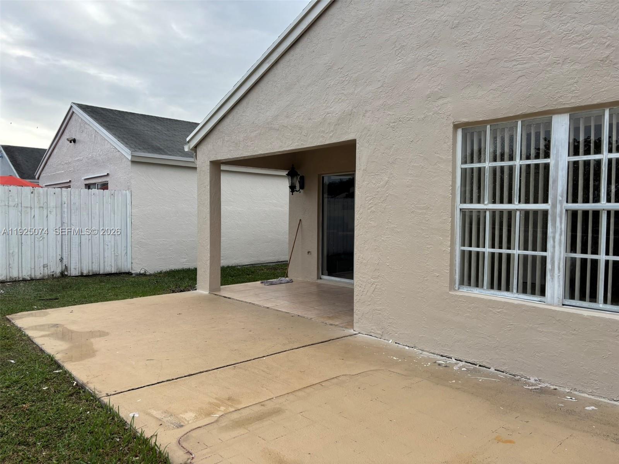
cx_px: 310
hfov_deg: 67.3
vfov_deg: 53.1
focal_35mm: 26
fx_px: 465
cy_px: 232
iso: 50
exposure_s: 1/851
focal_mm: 5.96
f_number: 1.6
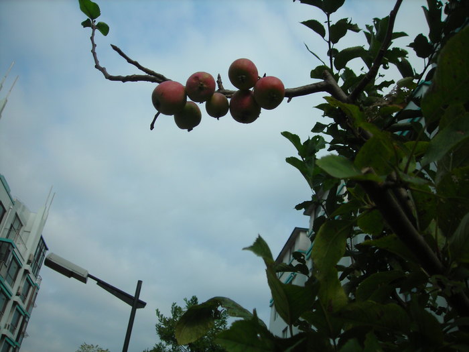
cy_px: 176
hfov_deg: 49.0
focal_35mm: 38
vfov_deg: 37.7
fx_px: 515
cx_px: 234
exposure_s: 1/205
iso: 50
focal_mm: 6.3
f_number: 6.4
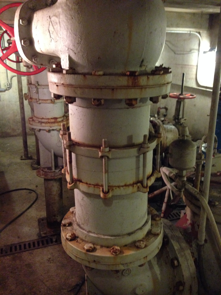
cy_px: 148
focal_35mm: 33
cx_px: 110
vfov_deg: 55.4
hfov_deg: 42.9
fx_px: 281
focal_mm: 4.12
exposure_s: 1/15
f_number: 2.4
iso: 500
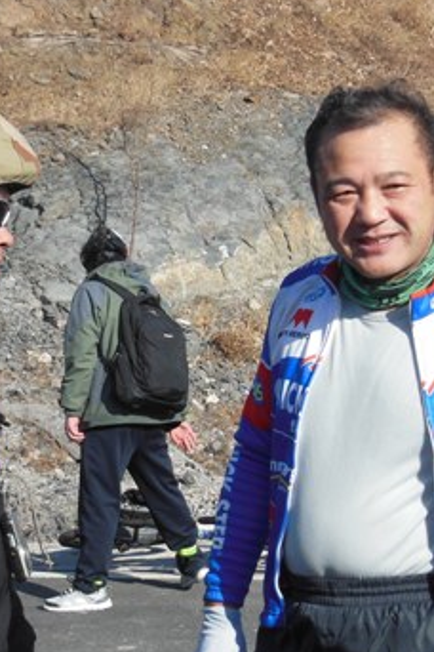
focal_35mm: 101
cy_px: 348
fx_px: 1826
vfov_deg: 20.2
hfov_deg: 13.6
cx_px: 224
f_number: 4.4
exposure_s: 1/640
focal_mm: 8
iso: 125
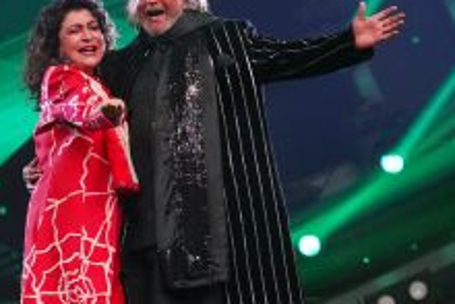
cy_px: 233
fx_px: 3655
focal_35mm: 289
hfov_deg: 7.1
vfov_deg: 4.8
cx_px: 141
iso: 4000
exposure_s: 1/500
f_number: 3.5
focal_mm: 95
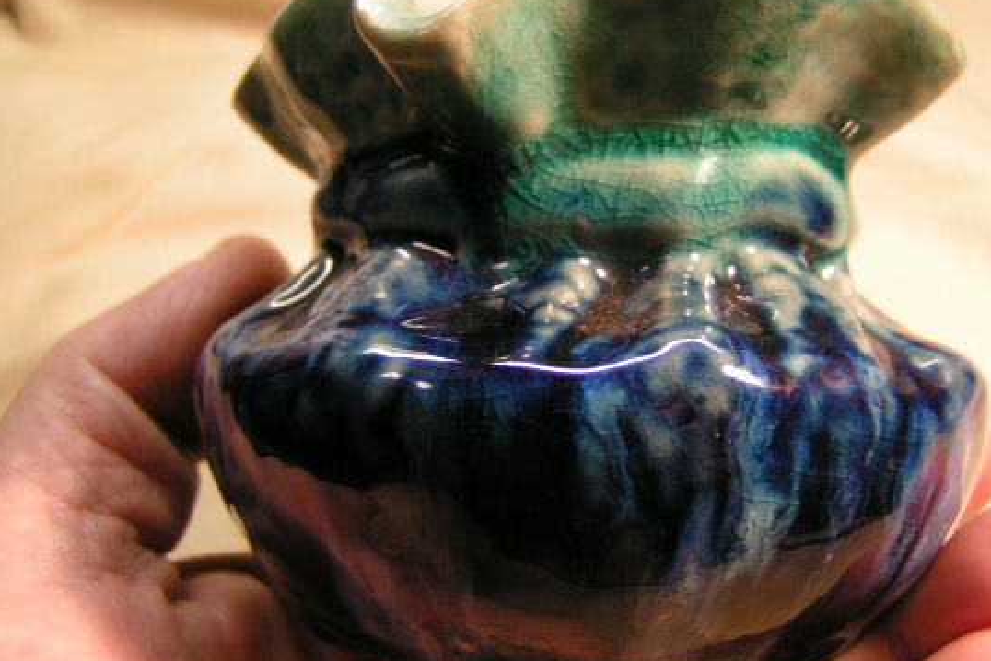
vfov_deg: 28.7
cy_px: 328
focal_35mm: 47
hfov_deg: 41.7
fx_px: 1294
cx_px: 584
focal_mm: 5.8
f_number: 2.8
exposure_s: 1/40
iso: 100
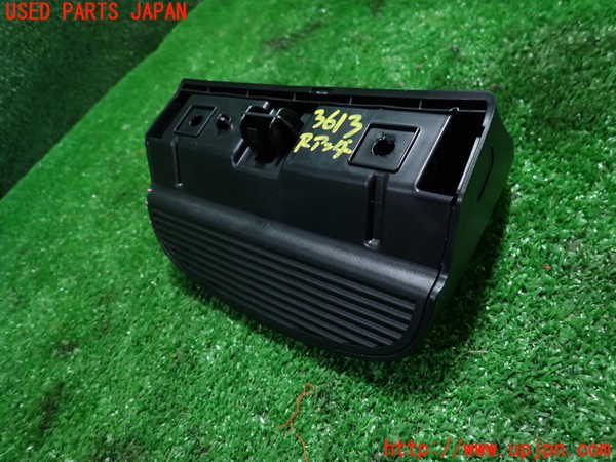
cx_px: 308
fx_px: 445
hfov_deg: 69.4
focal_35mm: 25
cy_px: 231
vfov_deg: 54.9
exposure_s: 1/30
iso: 250
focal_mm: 4.5
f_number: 2
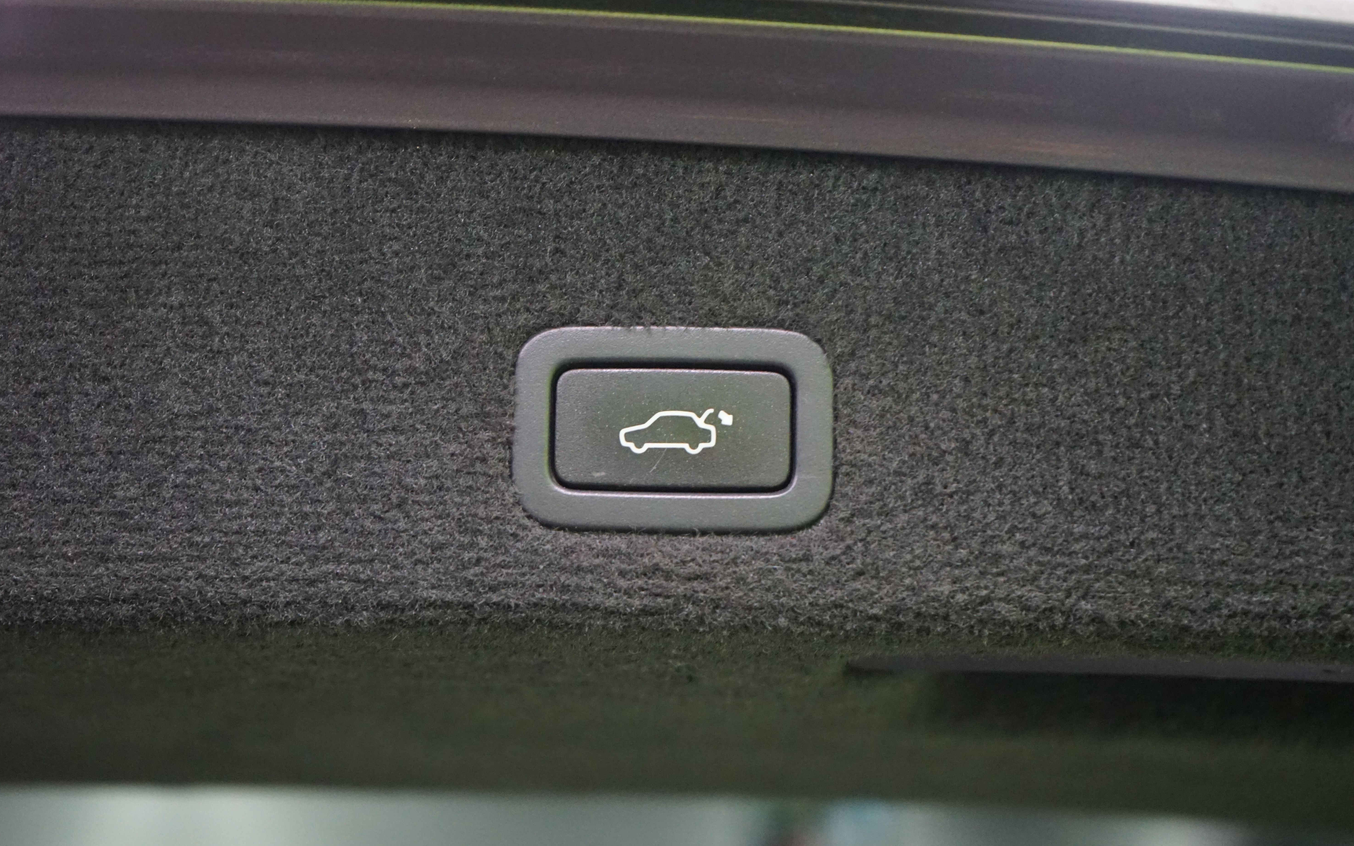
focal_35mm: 66
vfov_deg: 19.7
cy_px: 424
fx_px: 2435
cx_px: 671
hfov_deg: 31.1
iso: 6400
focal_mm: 64
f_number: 5.6
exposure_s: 1/100
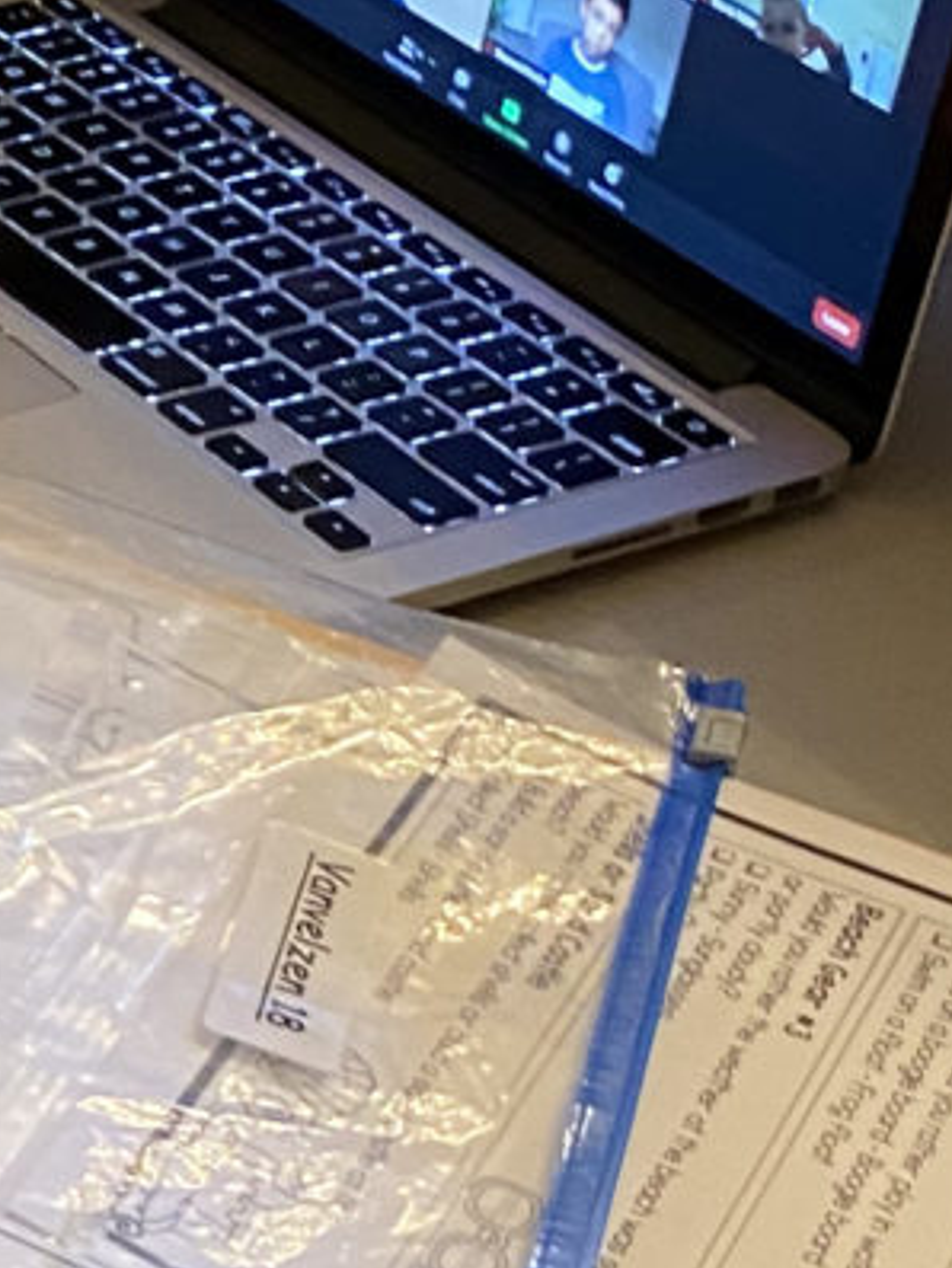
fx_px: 4911
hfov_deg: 10.6
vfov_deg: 14.6
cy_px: 1147
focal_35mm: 134
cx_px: -562
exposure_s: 1/40
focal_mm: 4.25
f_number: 1.8
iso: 320
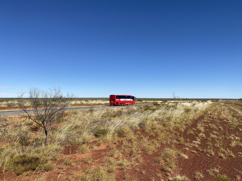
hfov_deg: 67.3
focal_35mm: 26
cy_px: 90
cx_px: 121
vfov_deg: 53.1
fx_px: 182
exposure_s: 1/4608
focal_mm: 4.25
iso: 32
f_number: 1.8
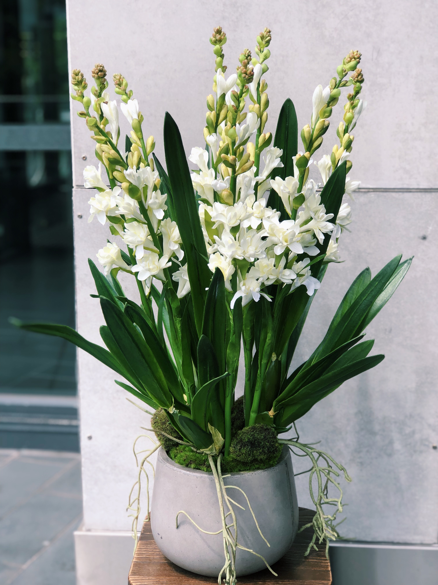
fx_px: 962
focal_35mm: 57
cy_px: 292
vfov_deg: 33.8
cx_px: 219
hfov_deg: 25.7
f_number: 2.8
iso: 20
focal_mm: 6.6
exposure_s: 1/326
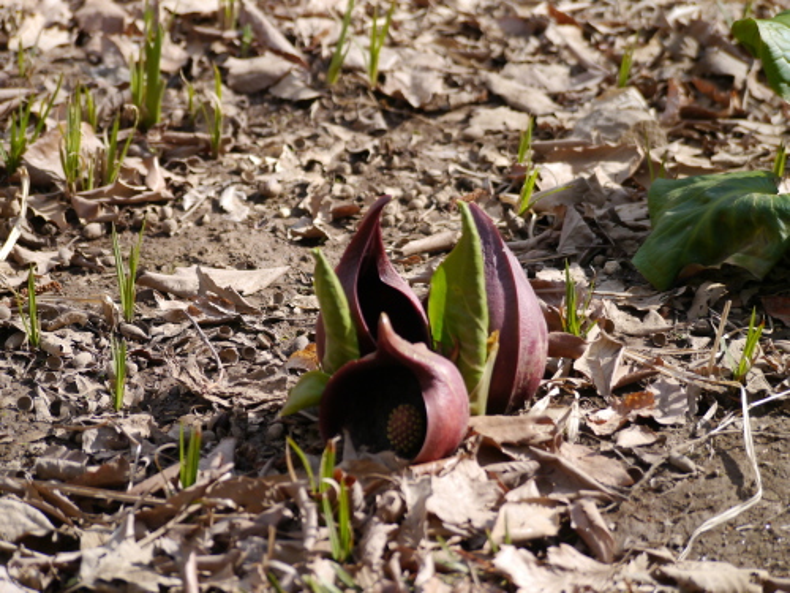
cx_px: 395
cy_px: 296
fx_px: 3560
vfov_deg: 9.5
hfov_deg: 12.7
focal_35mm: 156
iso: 160
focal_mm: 78
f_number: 5
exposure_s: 1/320
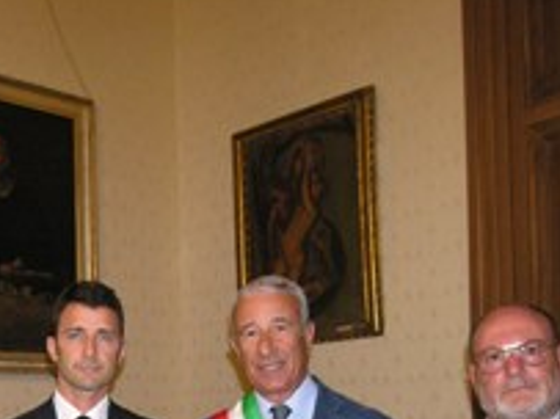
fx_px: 857
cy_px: 449
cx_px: 193
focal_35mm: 53
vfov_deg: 25.7
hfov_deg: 35.9
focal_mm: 6.1
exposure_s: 1/60.1
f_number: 2.6
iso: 200
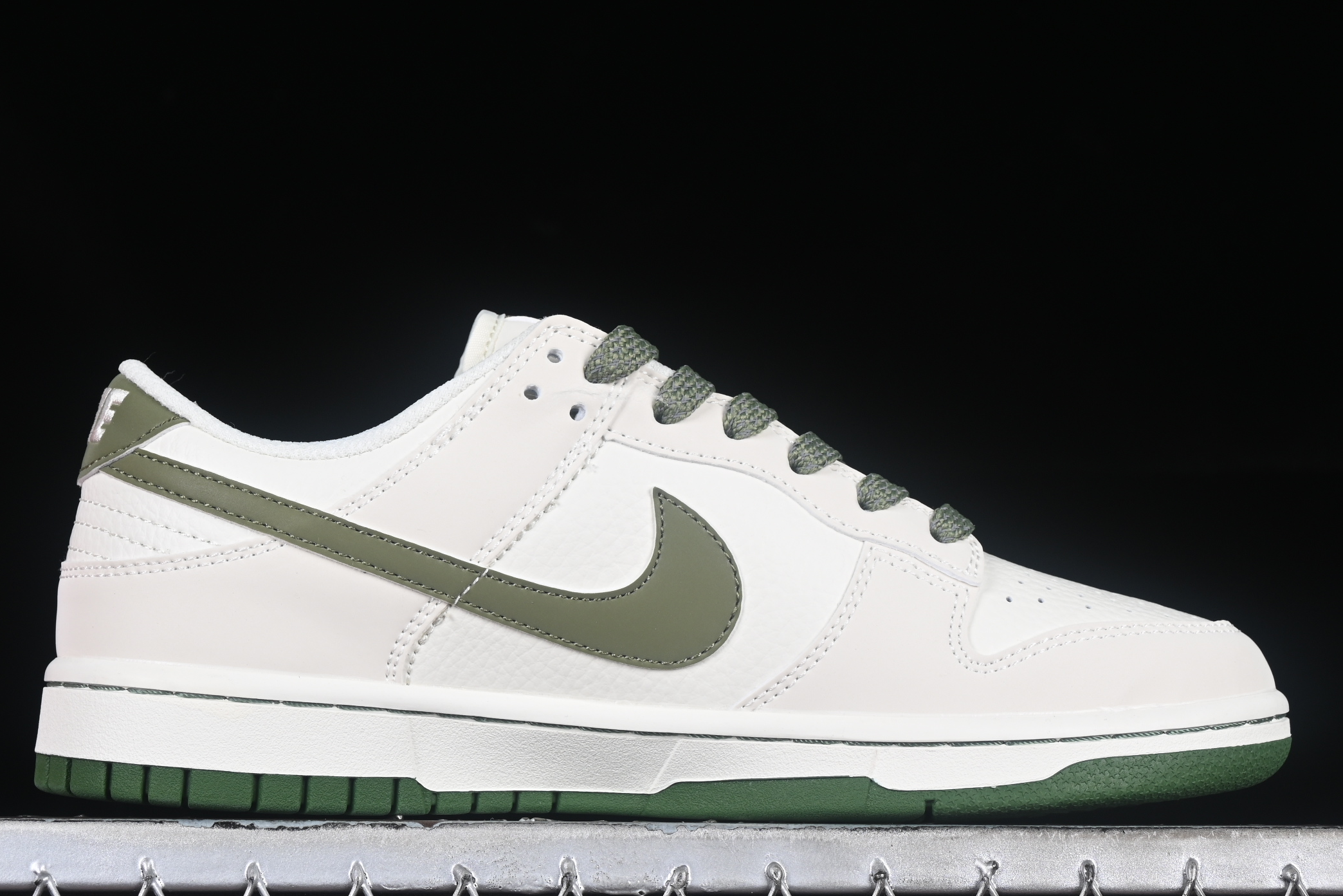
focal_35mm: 100
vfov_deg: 13.7
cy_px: 463
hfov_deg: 20.4
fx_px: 3730
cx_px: 651
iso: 160
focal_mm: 50
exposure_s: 1/80
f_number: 8
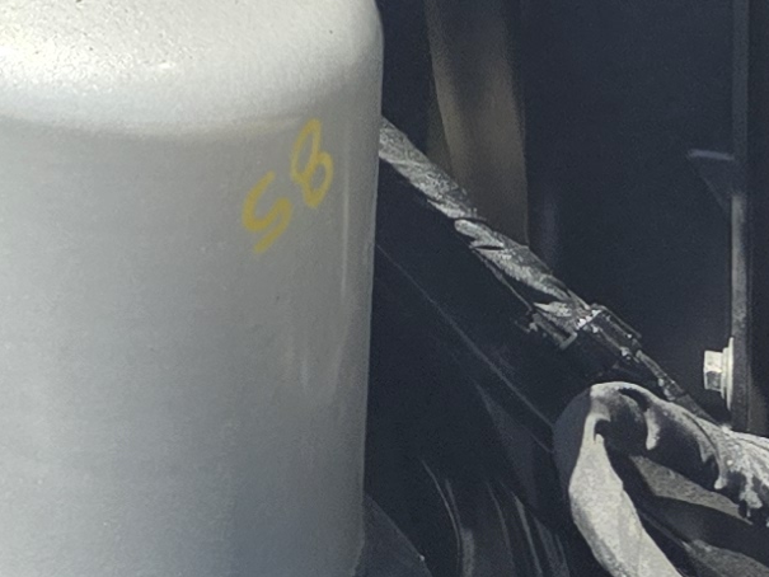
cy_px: -839
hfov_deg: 11.5
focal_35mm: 152
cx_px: -841
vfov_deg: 8.8
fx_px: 3377
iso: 25
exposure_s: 1/970
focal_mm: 5.4
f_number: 1.8
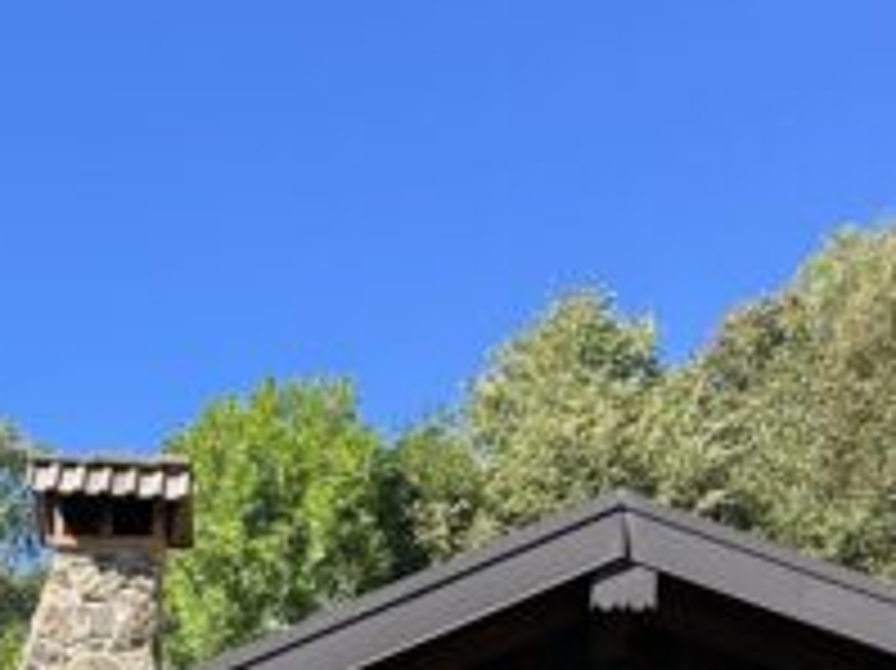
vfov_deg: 15.8
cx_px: 383
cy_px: 1129
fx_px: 2121
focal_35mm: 82
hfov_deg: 23.8
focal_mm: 6.86
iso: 80
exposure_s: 1/1227
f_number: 1.78
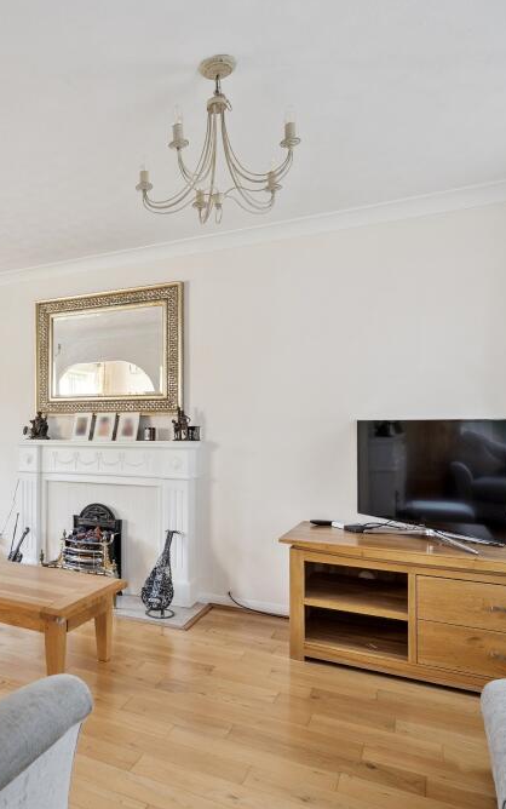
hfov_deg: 45.9
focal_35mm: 25
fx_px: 551
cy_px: 410
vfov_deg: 72.5
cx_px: 77
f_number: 5.6
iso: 320
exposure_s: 1/25
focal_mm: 16
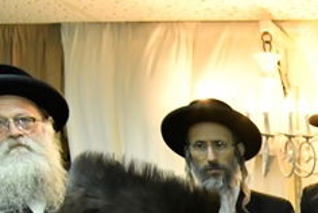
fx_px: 920
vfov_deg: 12.0
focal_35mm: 104
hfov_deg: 16.0
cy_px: 406
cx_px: 604
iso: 2500
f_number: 5.6
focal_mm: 24
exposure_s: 1/250
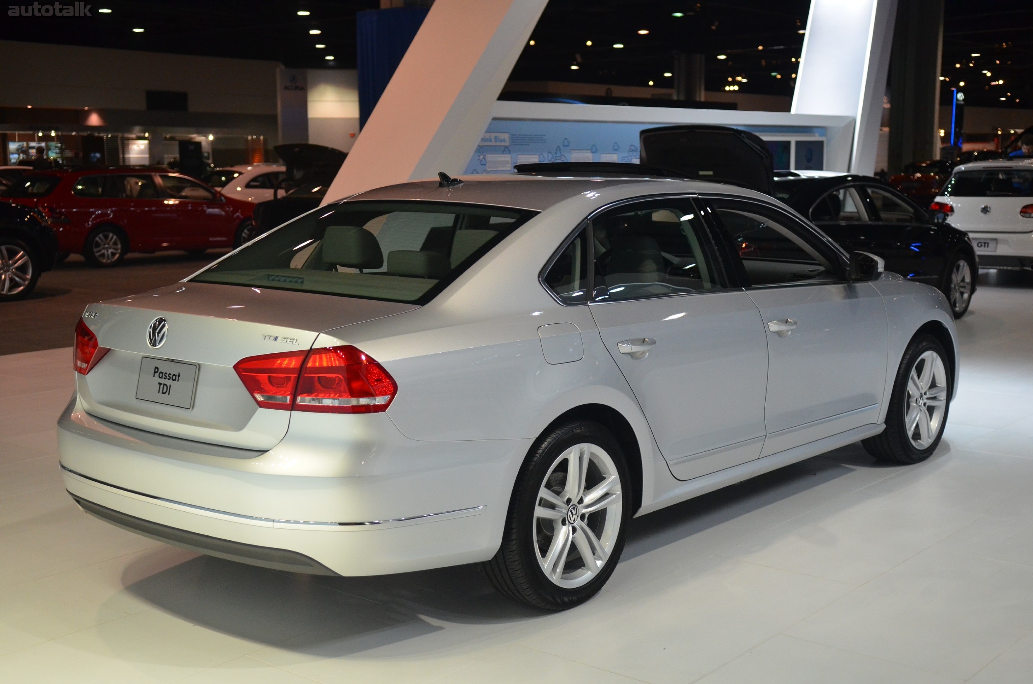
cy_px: 342
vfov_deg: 28.8
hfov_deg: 42.4
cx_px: 516
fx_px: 1332
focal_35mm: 46
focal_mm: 31
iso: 1600
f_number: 2.8
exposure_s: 1/250
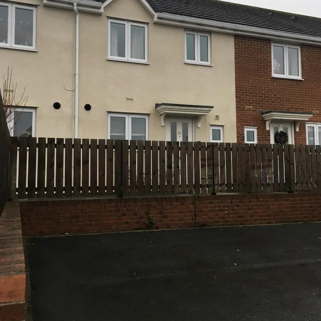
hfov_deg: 47.2
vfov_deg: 47.1
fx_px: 367
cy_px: 143
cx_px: 160
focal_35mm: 35
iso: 25
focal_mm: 4.15
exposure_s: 1/33
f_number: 2.2
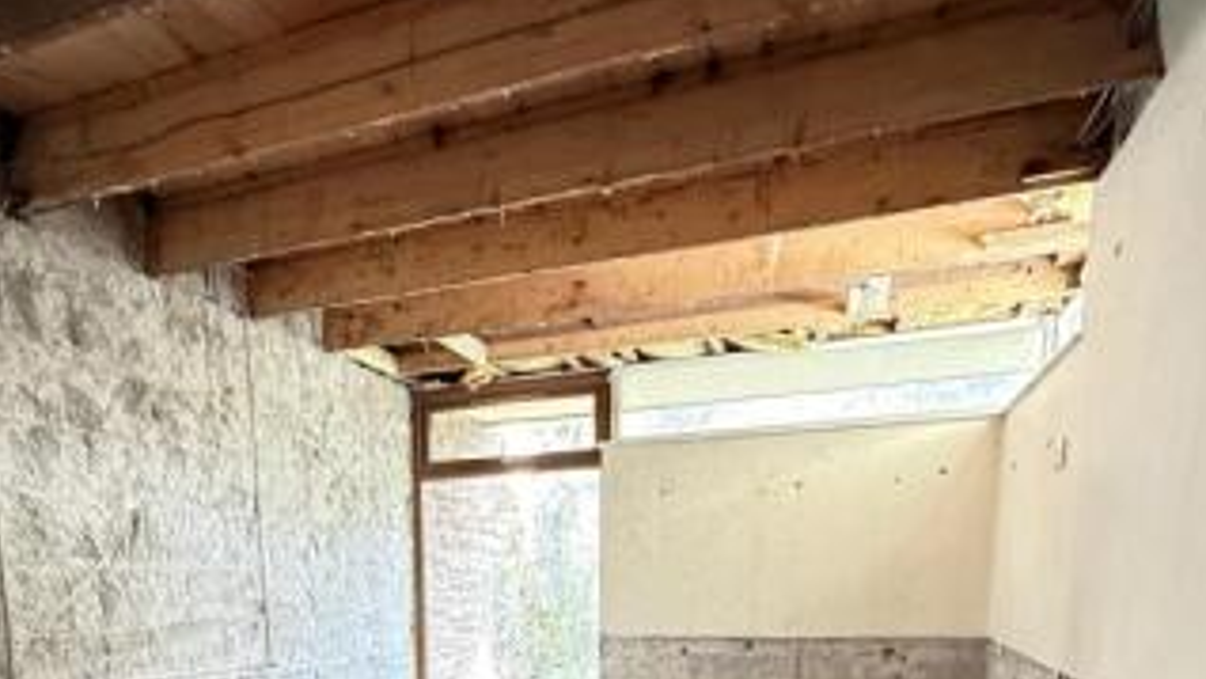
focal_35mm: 28
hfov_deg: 66.9
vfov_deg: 36.0
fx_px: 896
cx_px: 453
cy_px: 726
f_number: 2.2
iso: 800
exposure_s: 1/60
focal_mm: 2.22
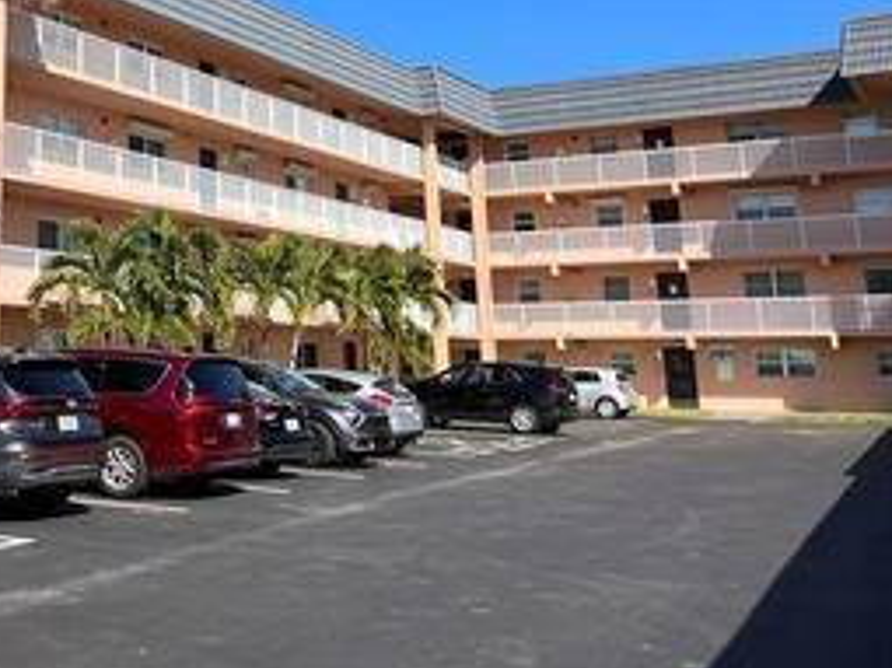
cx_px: 91
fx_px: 1314
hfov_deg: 35.3
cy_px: 65
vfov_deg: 27.5
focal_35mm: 51
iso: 50
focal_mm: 5.7
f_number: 1.5
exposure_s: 1/3571
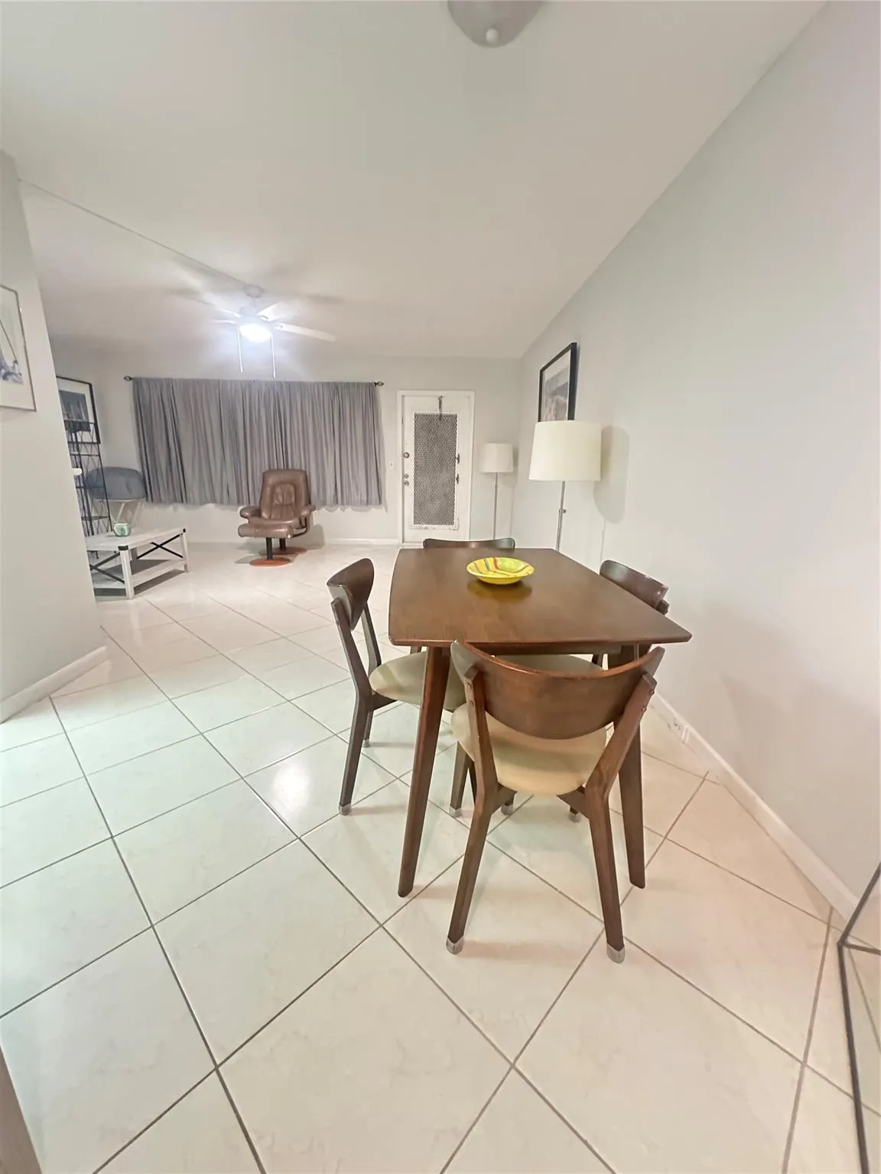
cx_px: 440
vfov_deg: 102.1
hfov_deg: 85.7
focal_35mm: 14
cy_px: 587
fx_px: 475
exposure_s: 1/40
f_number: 2.2
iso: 1000
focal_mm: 2.22
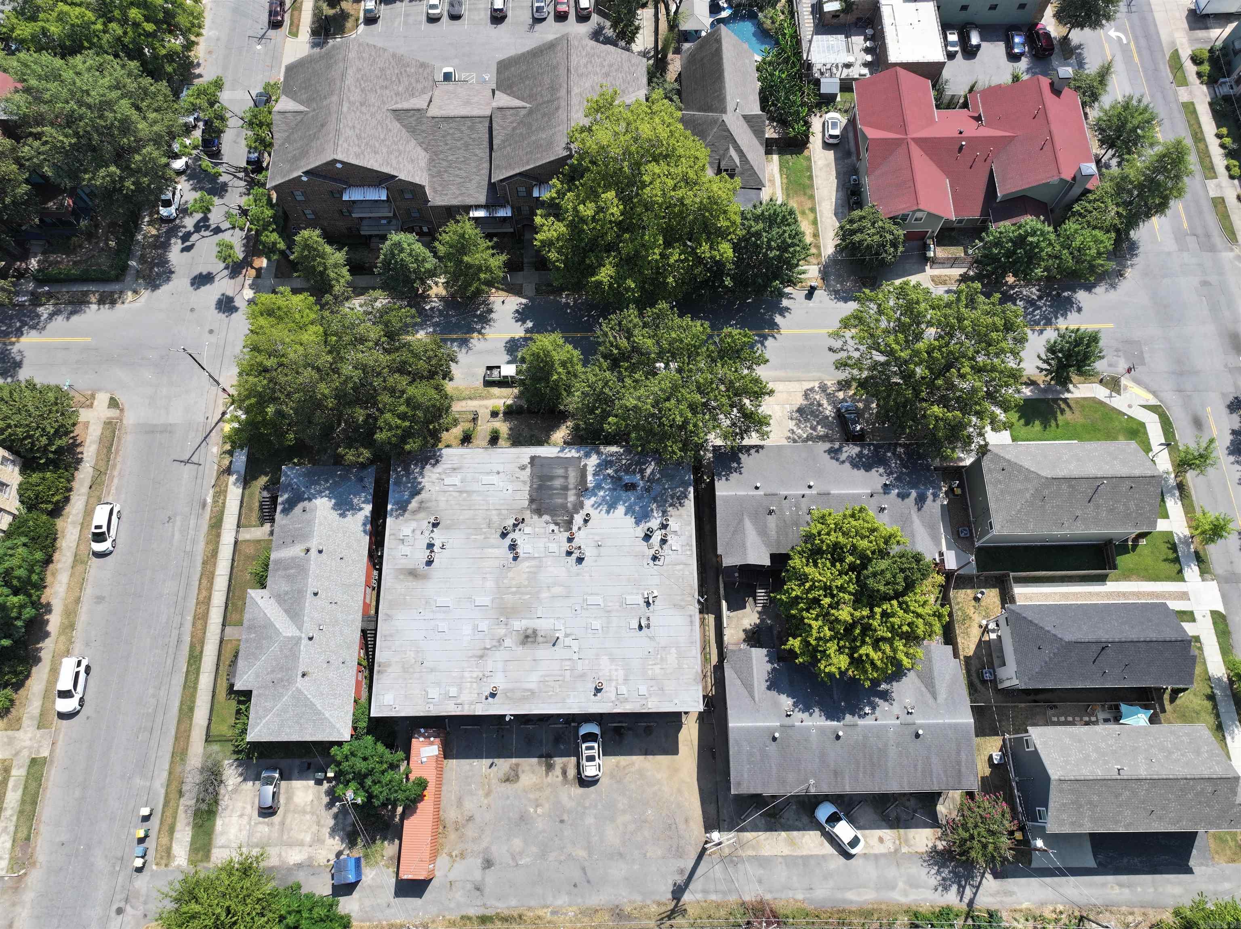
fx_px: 860
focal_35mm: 24
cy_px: 464
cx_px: 620
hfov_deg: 71.6
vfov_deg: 56.8
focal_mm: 12.29
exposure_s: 1/1000
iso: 100
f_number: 2.8
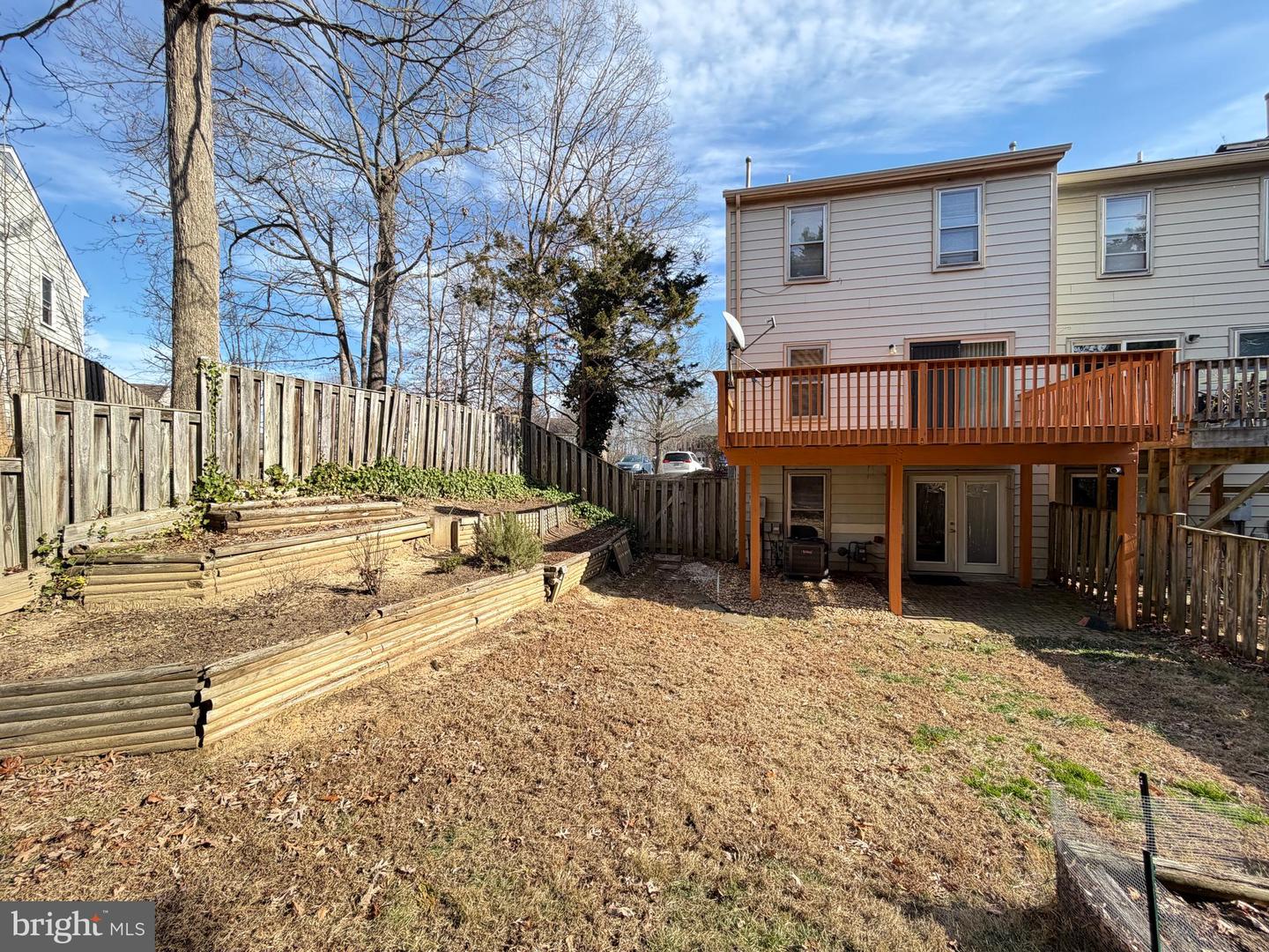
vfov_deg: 85.7
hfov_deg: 102.1
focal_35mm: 14
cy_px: 476
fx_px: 513
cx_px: 634
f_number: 2.2
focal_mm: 2.22
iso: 40
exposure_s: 1/195
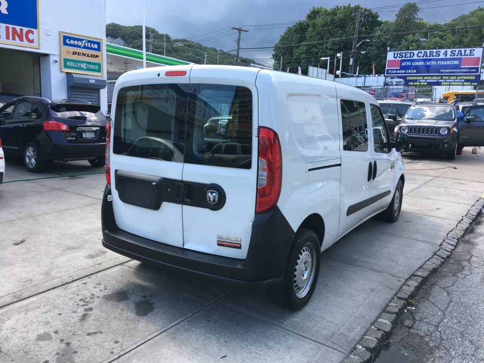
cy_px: 182
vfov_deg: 48.2
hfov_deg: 61.7
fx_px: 405
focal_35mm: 29
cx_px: 242
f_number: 2.2
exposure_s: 1/333
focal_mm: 4.15
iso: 25
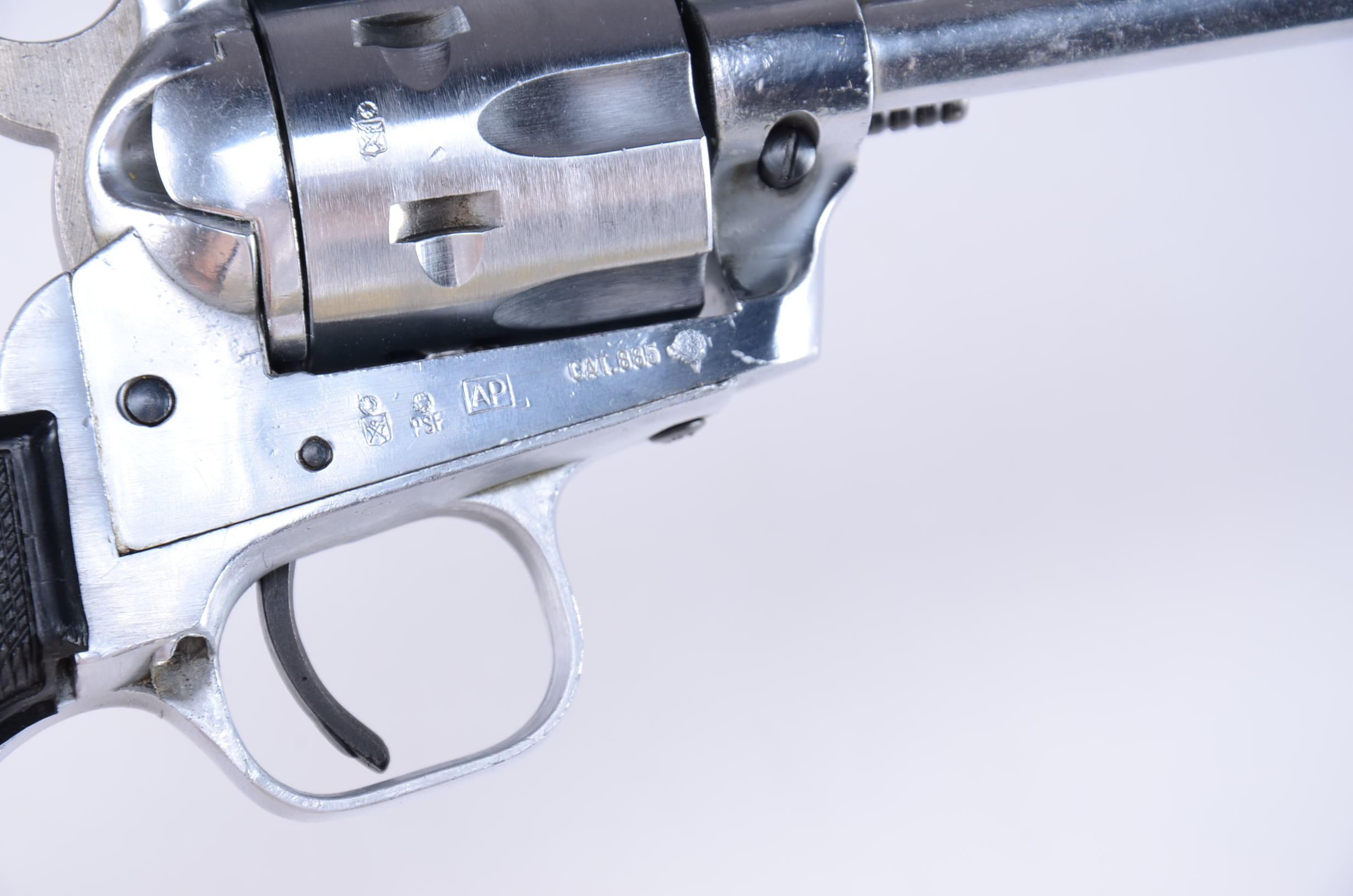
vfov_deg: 8.7
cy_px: 448
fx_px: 5907
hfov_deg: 13.1
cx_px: 676
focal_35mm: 158
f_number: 9
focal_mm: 105
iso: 125
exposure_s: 1/100
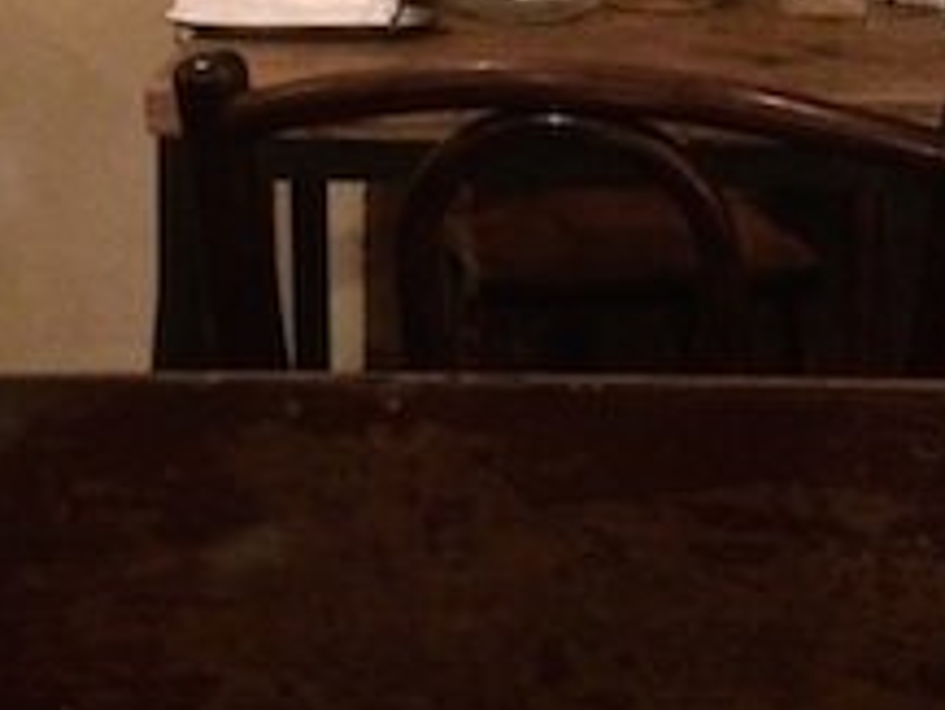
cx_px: 625
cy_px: 100
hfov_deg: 19.6
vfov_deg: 14.7
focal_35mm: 100
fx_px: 2731
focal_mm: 4.12
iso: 640
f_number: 2.2
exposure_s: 1/15
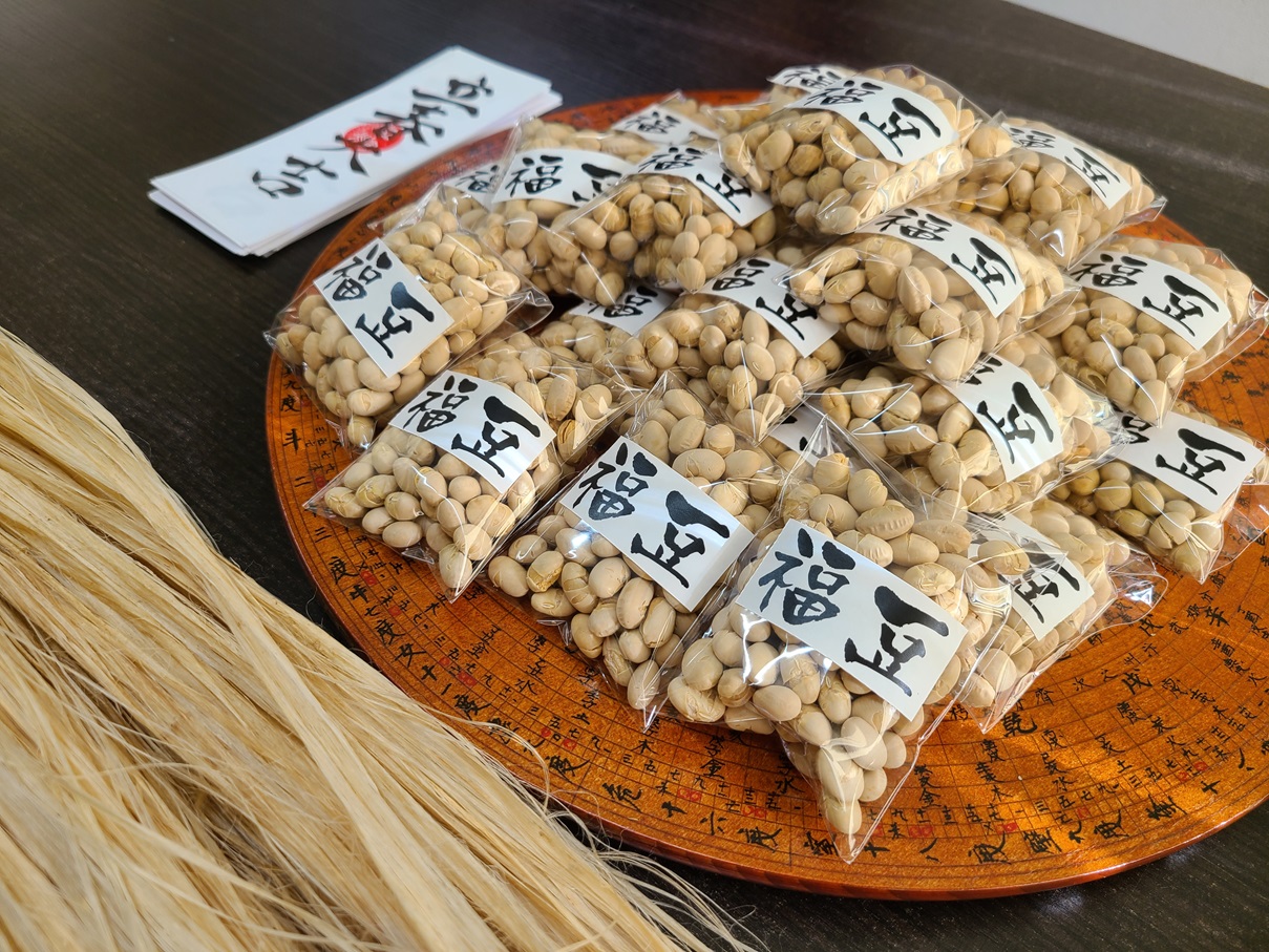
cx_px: 634
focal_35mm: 26
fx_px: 953
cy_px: 476
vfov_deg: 53.1
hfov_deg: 67.3
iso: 40
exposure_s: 1/134
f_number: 1.8
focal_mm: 5.4
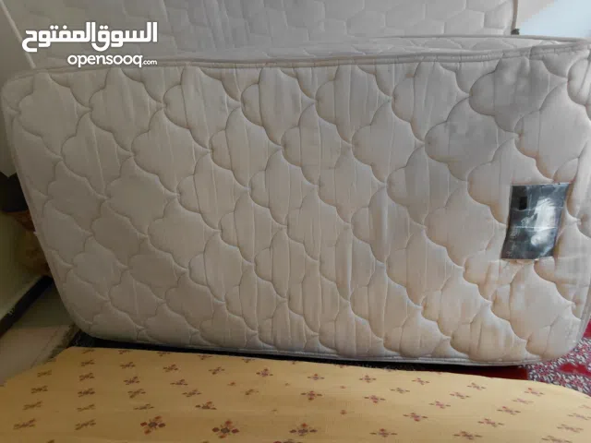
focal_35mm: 16
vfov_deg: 78.1
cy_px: 222
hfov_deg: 94.5
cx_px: 296
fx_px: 273
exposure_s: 1/33.3
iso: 250
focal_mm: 1.64
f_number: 2.2
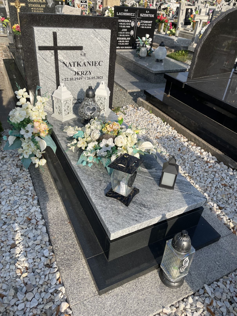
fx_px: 237
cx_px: 118
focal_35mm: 26
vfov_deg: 67.3
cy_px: 158
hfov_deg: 53.1
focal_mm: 4.2
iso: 32
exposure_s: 1/3125
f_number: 1.6
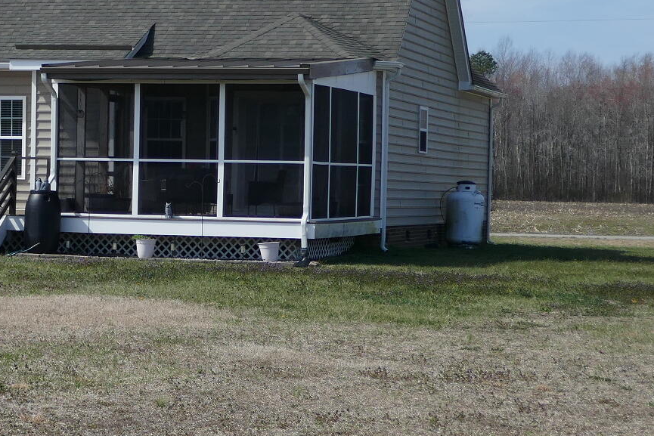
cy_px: 208
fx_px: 2126
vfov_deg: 11.7
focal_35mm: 117
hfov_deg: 17.3
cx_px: 118
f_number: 3.6
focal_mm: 13.6
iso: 125
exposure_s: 1/1600
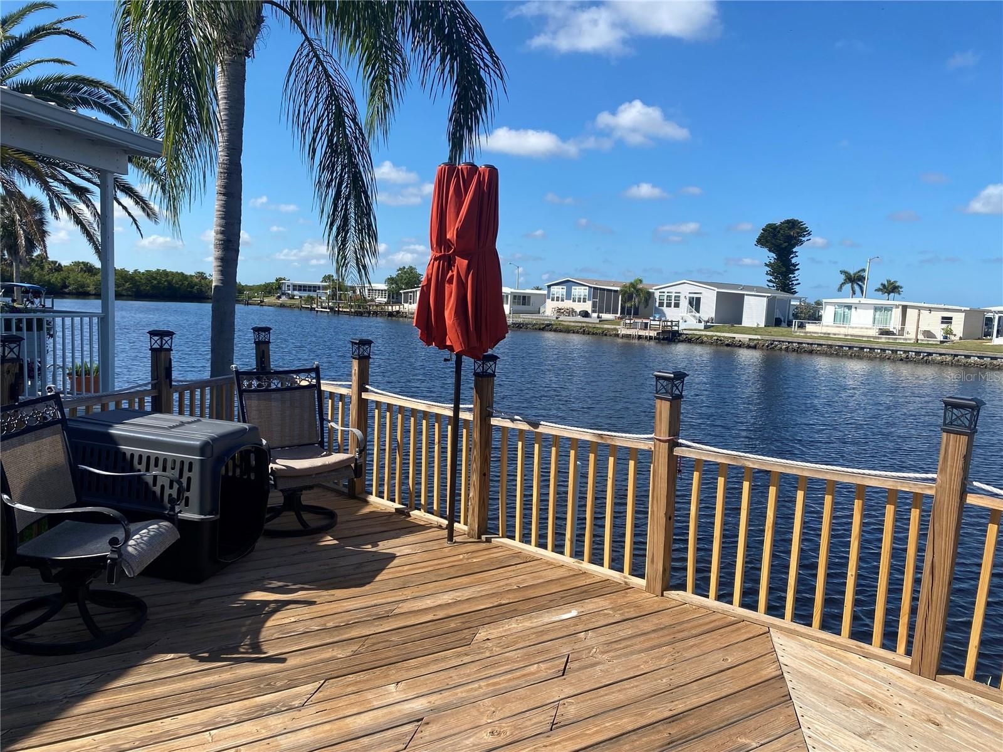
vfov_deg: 53.1
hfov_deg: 67.3
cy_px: 376
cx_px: 502
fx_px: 753
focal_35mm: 26
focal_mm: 4.25
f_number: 1.8
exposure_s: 1/2463
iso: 32
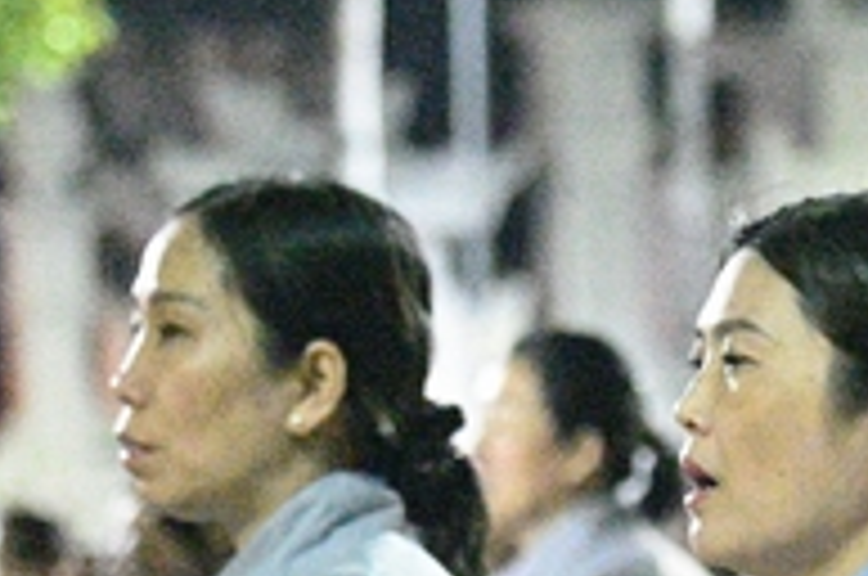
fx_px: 7703
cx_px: 693
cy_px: 531
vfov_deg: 4.3
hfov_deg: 6.4
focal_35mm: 320
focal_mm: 95
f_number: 4
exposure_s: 1/200
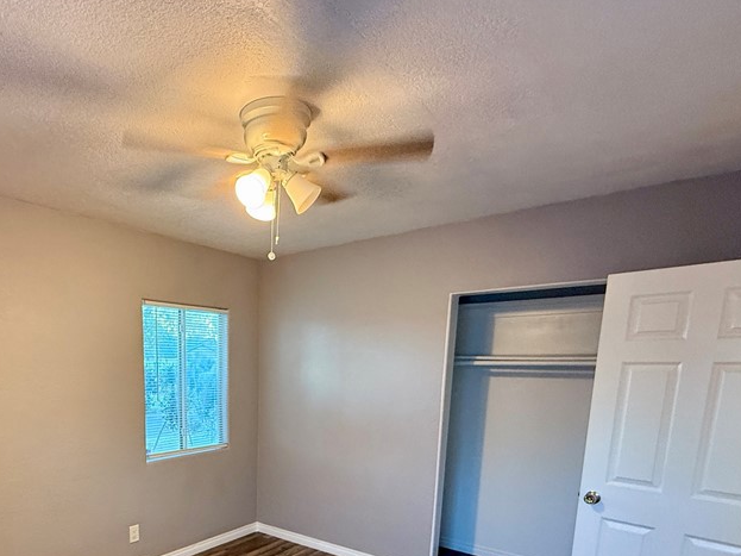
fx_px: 492
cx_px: 241
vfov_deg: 54.7
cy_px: 448
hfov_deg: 71.5
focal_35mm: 23
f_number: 2.2
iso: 400
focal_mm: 2.22
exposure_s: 1/60
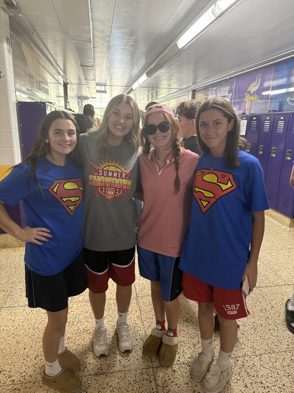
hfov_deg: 56.8
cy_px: 196
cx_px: 147
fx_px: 272
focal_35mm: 24
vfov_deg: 71.6
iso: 500
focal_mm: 6.76
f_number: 1.78
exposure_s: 1/60
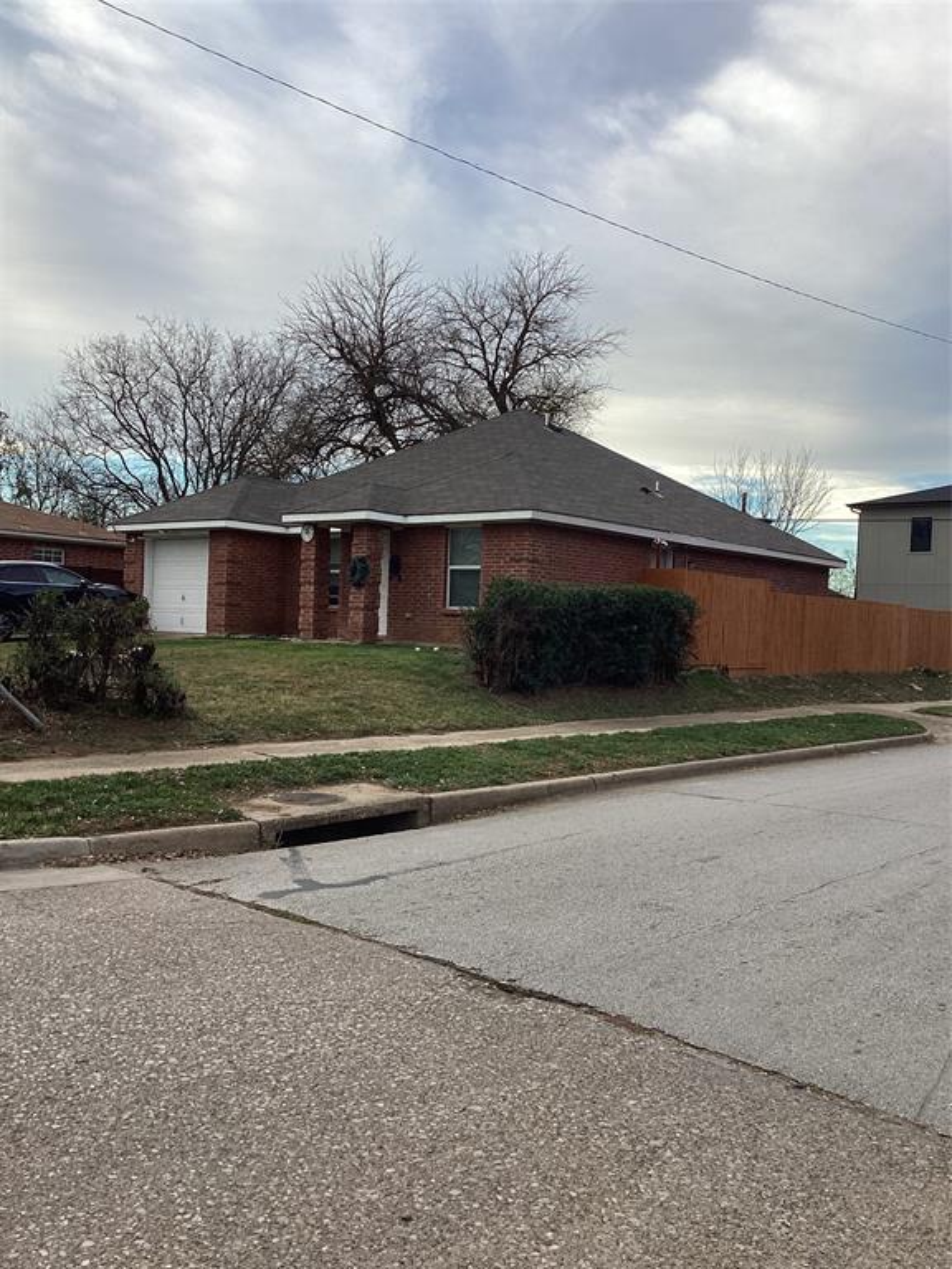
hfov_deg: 45.4
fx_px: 1137
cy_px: 634
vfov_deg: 58.4
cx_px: 476
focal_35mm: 31
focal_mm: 3.3
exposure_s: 1/177
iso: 25
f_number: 2.4
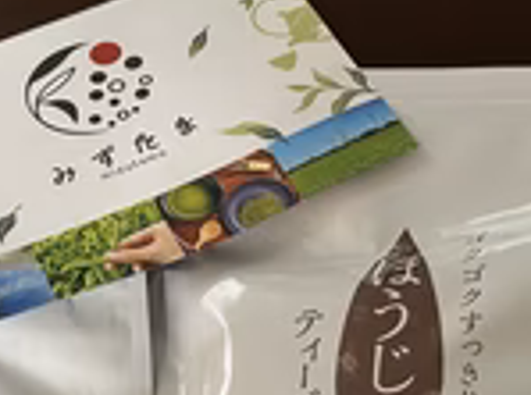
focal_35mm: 70
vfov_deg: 19.8
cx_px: 331
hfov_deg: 27.7
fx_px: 1071
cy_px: 463
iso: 250
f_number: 1.5
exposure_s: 1/50
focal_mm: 5.7
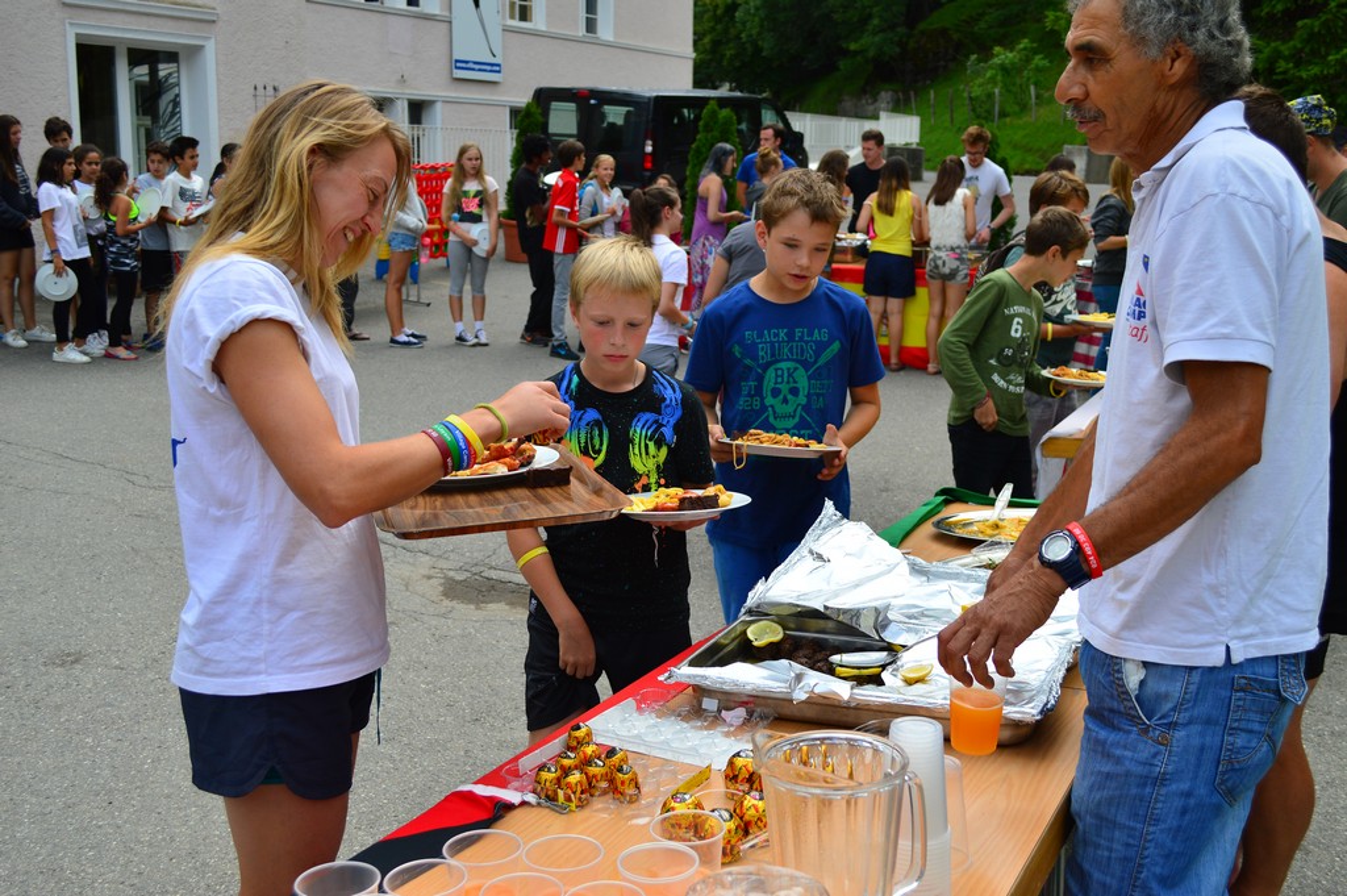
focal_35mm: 36
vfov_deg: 36.8
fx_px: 1346
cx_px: 674
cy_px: 448
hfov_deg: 53.2
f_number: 5.6
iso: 100
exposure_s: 1/250
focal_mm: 24
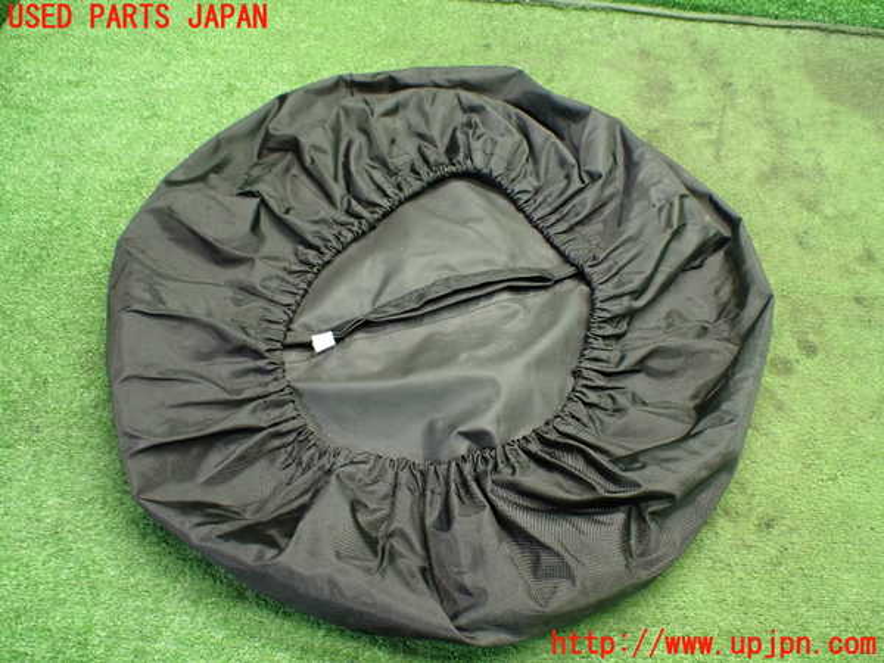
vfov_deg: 46.8
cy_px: 332
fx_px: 766
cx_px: 442
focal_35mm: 30
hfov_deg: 60.0
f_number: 2.3
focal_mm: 5.4
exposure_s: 1/50
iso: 800
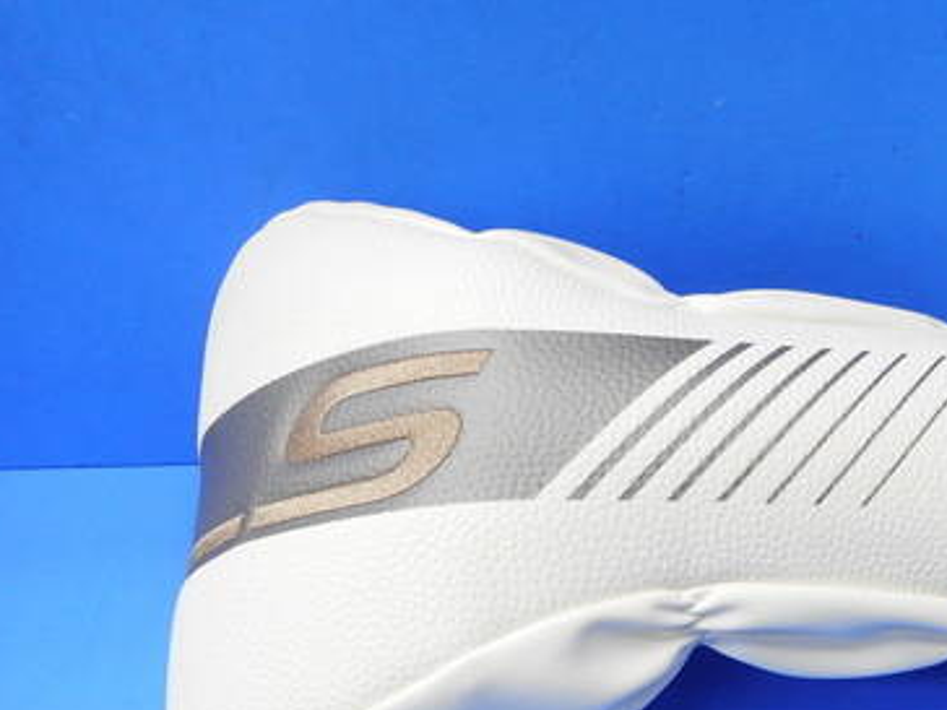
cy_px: 518
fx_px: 1204
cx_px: 767
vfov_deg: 32.4
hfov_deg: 41.0
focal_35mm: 44
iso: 110
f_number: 3.7
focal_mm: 4.5
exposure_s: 1/30
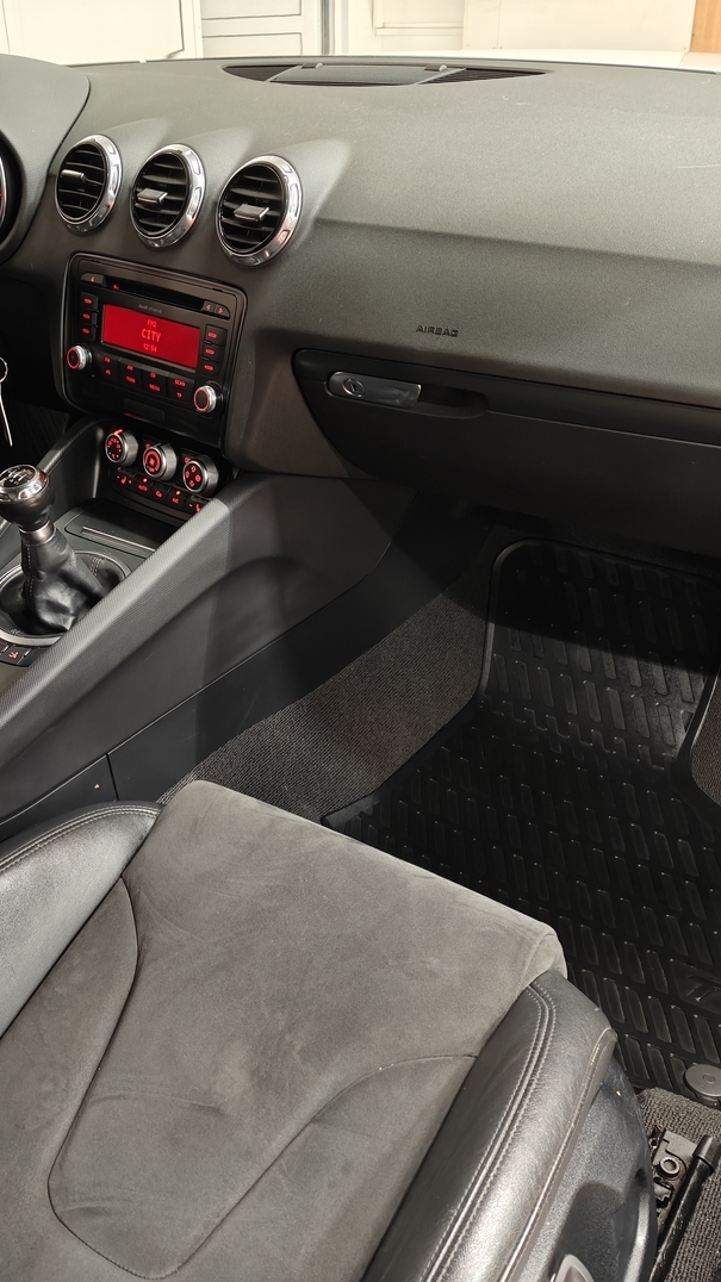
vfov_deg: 56.6
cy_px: 642
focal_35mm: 35
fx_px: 1190
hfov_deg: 33.1
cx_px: 191
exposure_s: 1/31
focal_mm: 5.59
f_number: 1.8
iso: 160
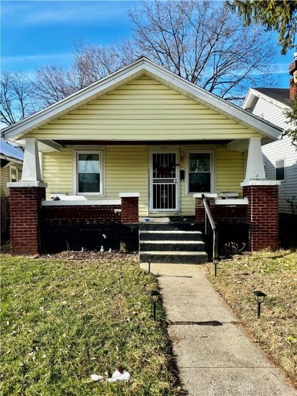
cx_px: 148
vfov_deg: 67.3
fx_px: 298
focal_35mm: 26
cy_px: 198
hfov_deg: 53.0
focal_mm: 5.96
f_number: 1.6
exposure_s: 1/1642
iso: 50
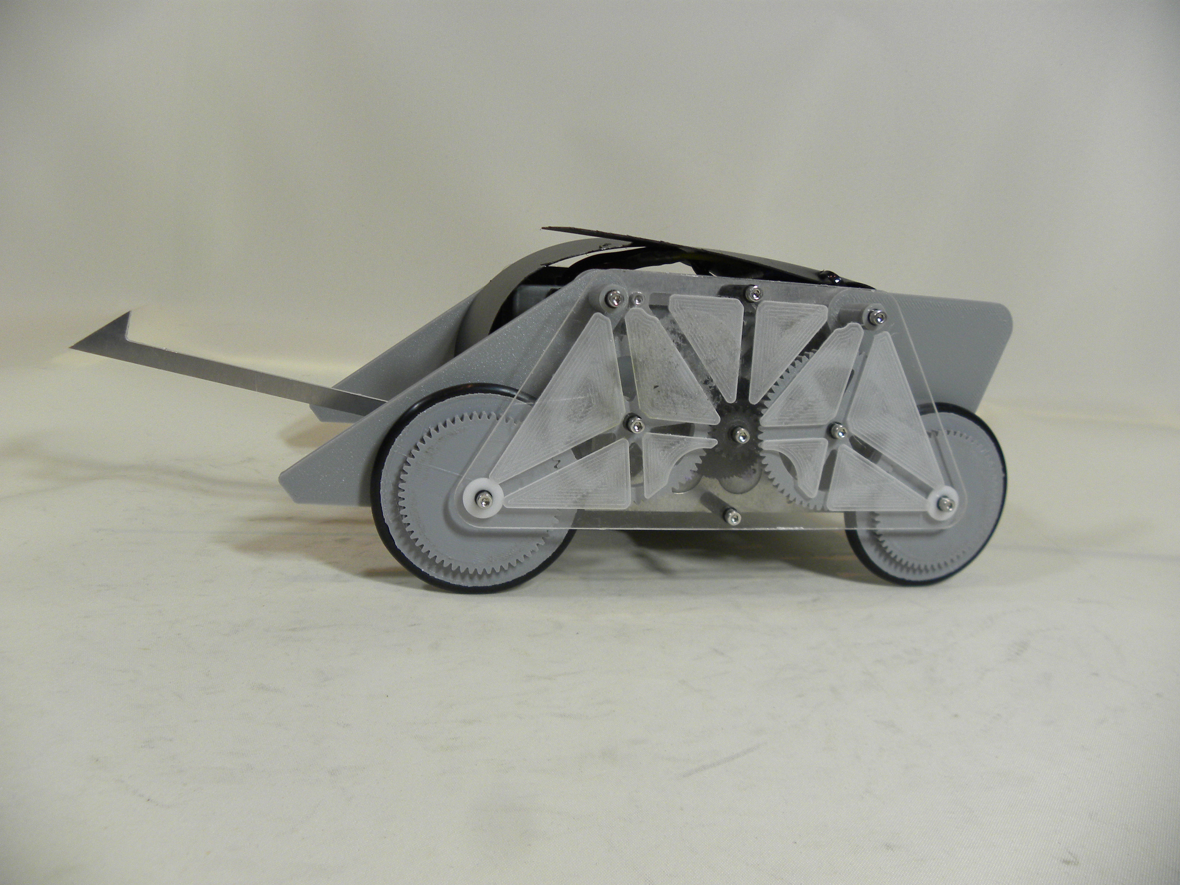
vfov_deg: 53.1
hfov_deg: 67.3
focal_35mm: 26
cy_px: 442
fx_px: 886
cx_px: 590
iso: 128
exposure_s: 1/61.6
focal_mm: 4.6
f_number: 2.8
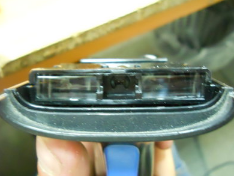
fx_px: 284
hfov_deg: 44.8
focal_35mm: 42
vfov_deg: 34.4
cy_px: 86
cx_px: 119
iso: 800
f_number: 3.1
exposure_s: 1/2
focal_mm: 6.72
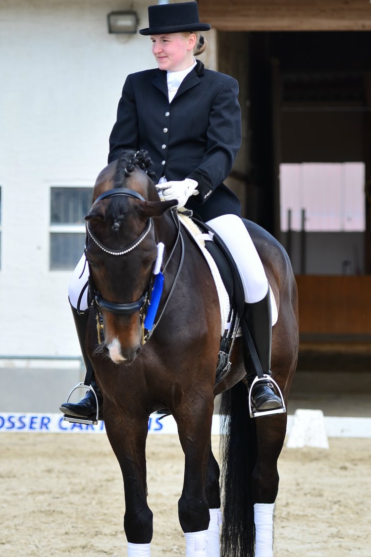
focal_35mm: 185
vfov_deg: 11.1
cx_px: 197
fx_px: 2860
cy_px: 315
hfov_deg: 7.4
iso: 100
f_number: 2.8
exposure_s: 1/800
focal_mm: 92
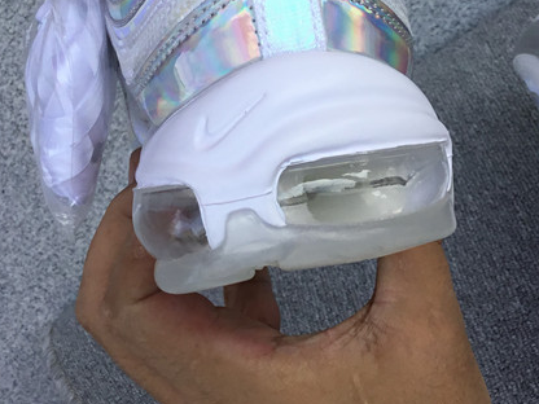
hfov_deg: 28.9
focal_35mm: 67
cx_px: 315
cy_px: 19
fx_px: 1043
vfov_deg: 21.3
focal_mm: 3.3
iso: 25
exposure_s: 1/547
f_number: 2.4
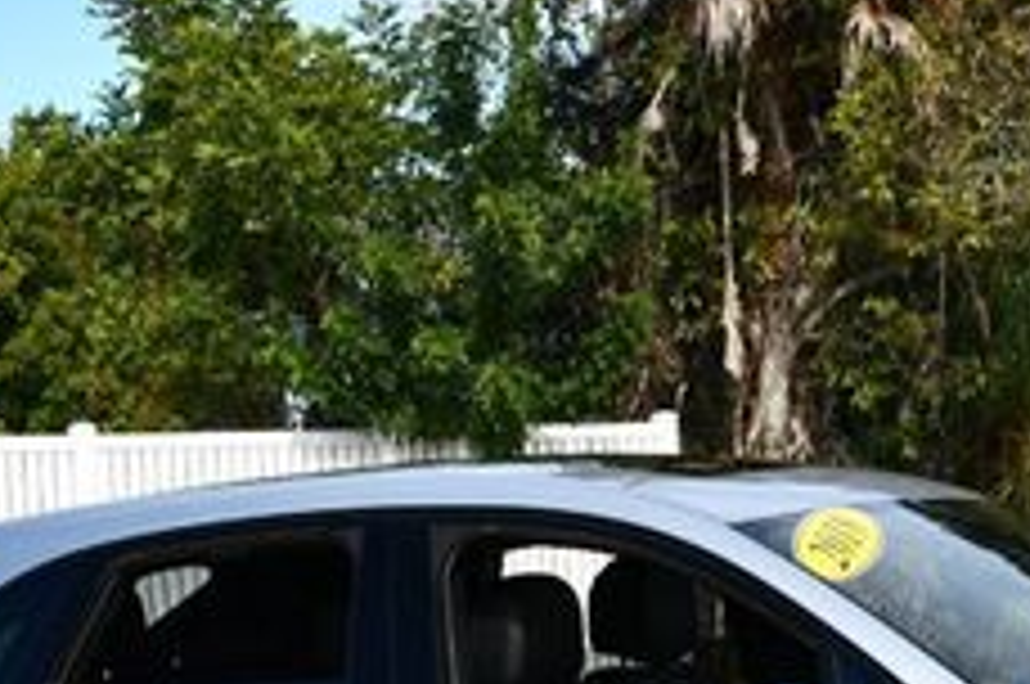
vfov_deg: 11.9
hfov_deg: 18.1
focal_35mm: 112
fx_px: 3200
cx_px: 868
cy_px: 819
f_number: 8
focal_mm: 27
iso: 110
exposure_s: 1/250
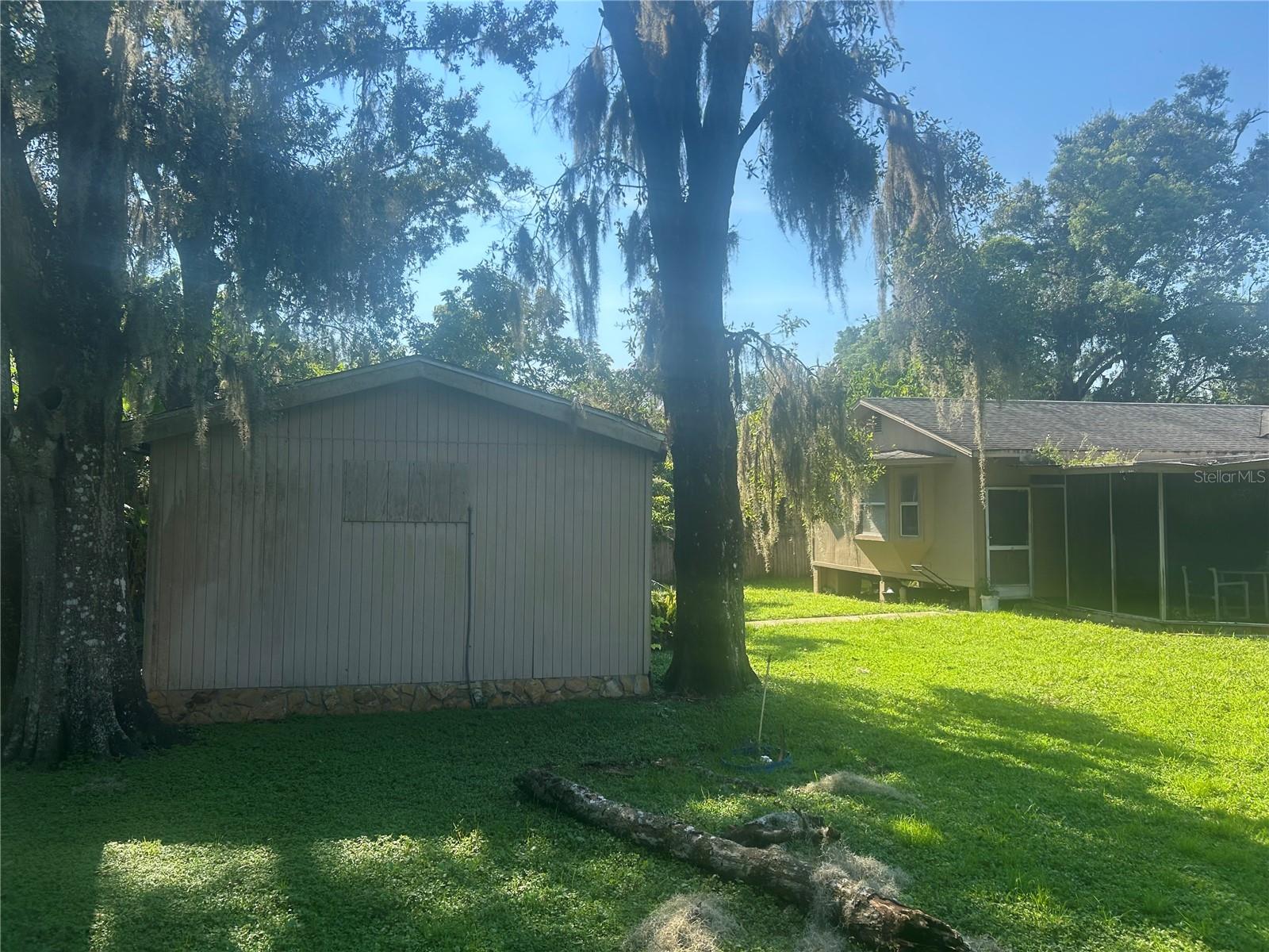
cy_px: 476
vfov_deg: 53.1
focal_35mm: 26
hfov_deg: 67.3
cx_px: 634
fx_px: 953
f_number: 1.5
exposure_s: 1/1808
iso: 50
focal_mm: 5.7
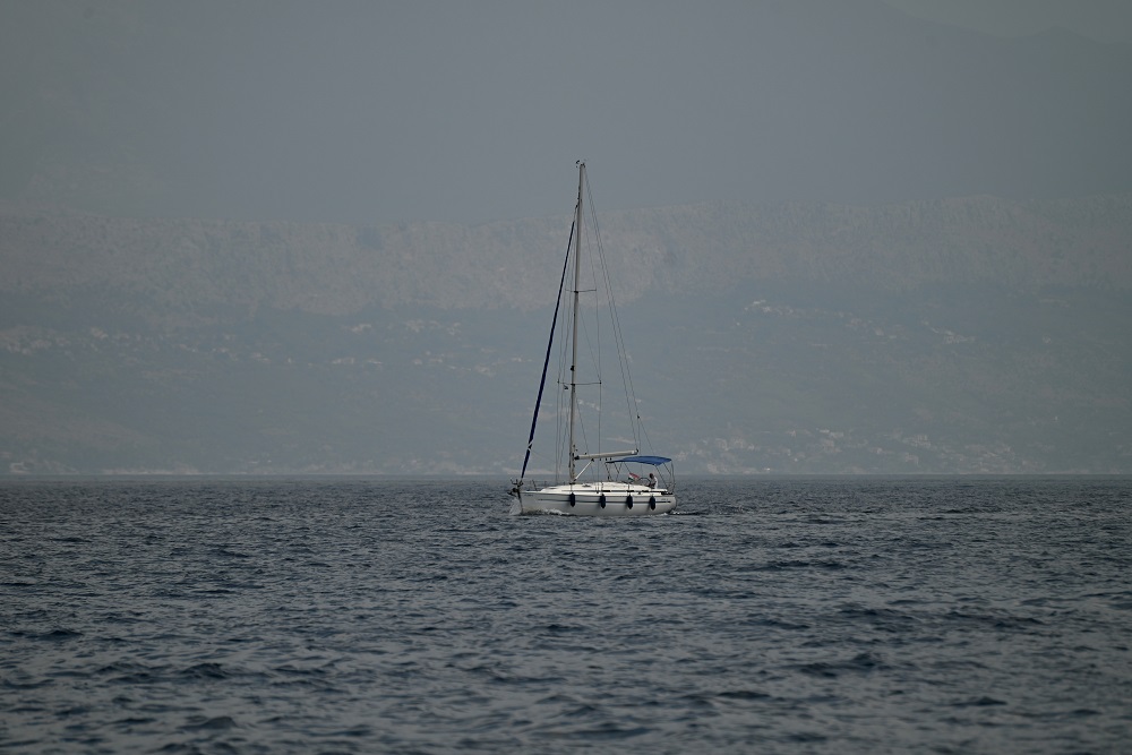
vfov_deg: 4.6
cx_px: 566
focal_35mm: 300
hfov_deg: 6.9
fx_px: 9434
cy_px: 378
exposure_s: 1/1000
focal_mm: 300
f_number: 5.6
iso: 100
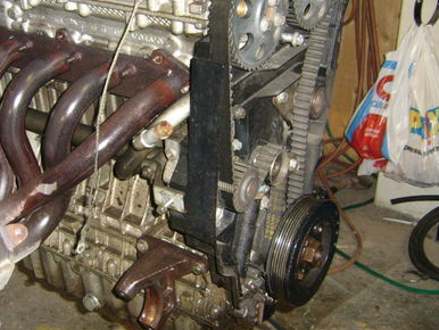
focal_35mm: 58
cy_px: 134
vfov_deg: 25.2
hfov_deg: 32.8
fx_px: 736
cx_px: 126
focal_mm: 5.95
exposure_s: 1/30
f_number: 2.8
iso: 218
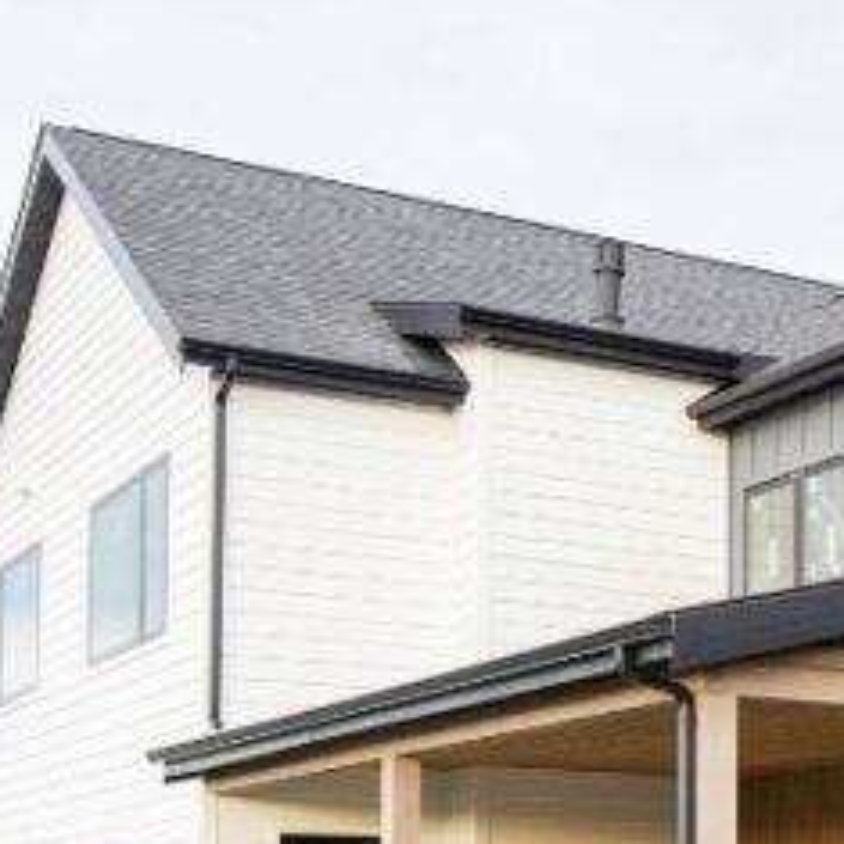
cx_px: 995
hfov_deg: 21.8
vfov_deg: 22.5
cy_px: 839
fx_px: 2041
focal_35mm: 74
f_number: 3.2
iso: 640
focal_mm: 20
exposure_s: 1/1000
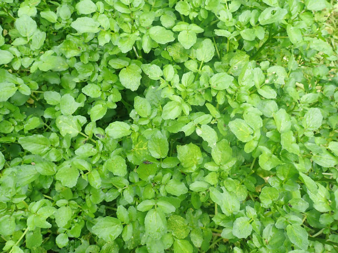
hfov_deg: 69.4
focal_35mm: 25
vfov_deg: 54.9
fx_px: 244
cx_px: 169
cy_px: 126
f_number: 2.8
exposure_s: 1/200
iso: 100
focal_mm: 4.5
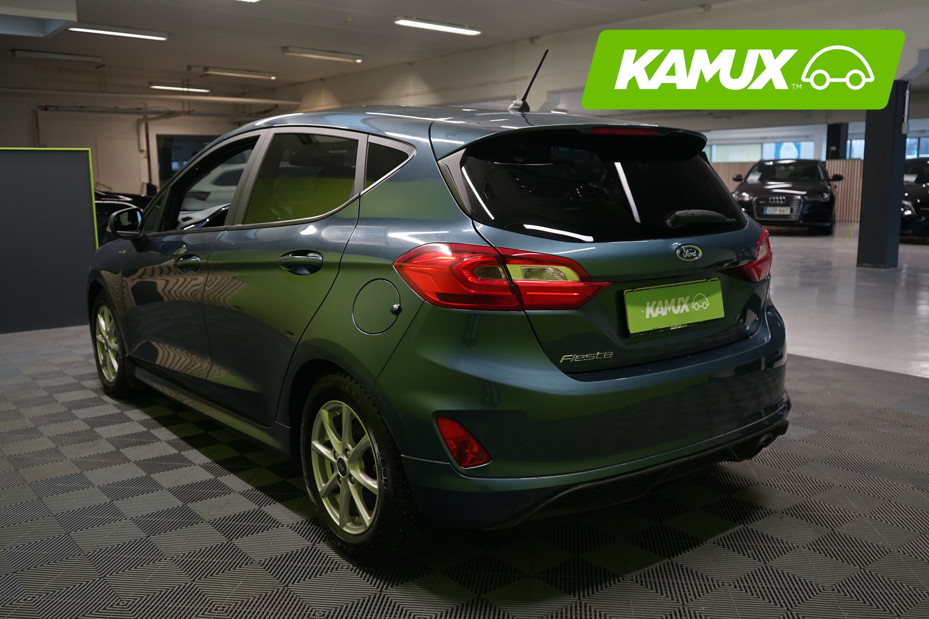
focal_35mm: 32
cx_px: 464
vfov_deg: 41.1
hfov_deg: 58.7
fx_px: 826
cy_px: 310
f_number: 4.5
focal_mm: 32
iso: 1000
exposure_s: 1/30
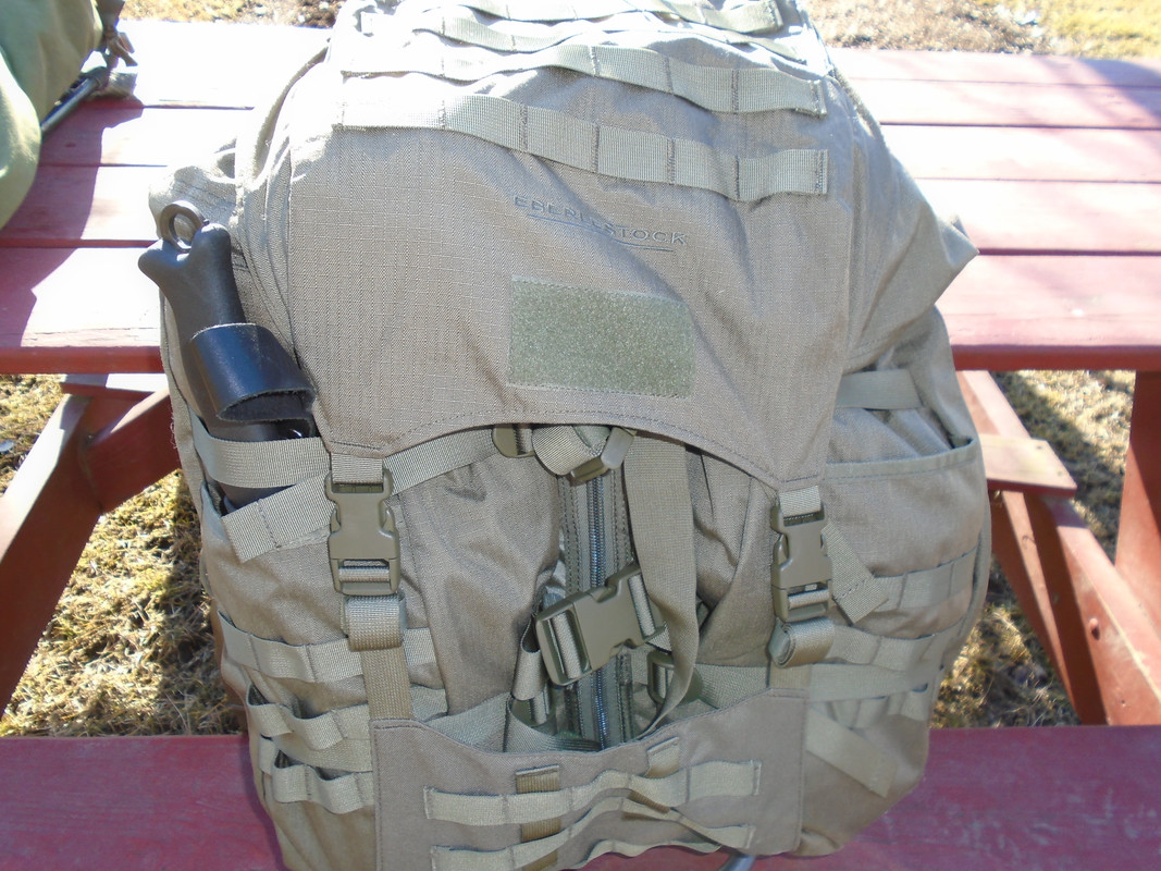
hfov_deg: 67.3
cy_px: 436
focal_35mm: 26
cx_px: 580
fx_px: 872
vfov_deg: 53.1
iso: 100
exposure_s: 1/100
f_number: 3.2
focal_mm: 4.6
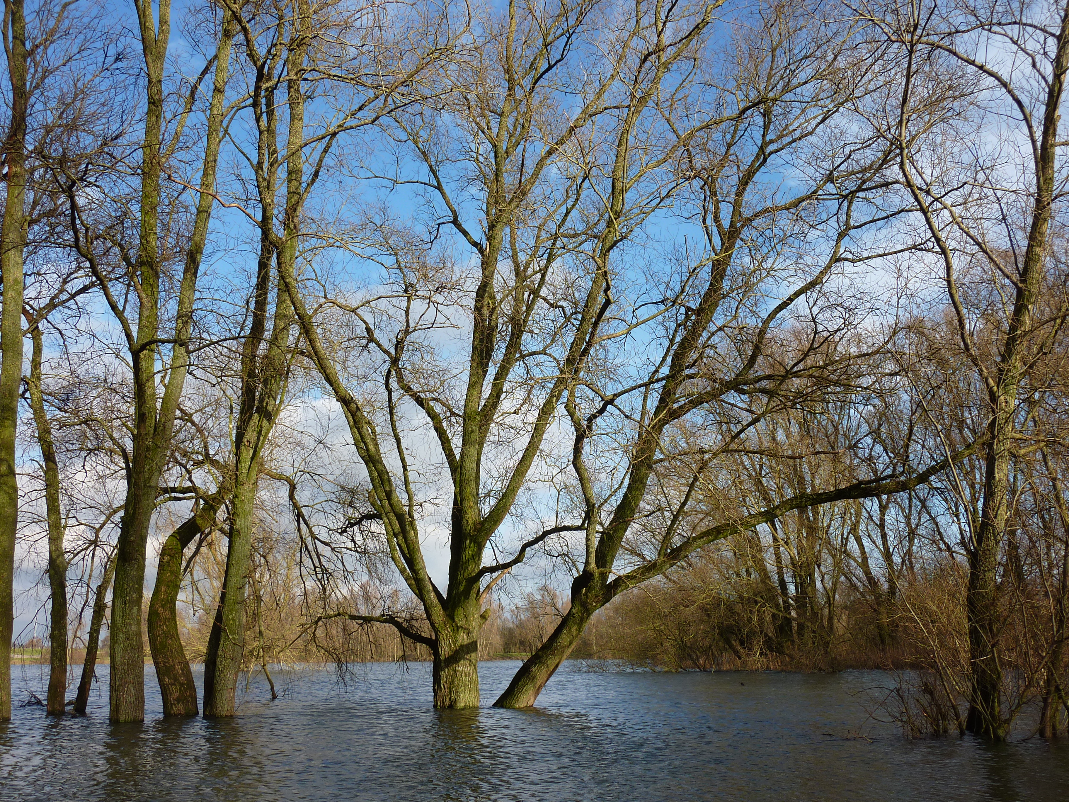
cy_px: 401
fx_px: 988
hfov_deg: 56.8
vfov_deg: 44.2
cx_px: 534
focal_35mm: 32
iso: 80
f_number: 4
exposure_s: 1/400
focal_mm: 5.3
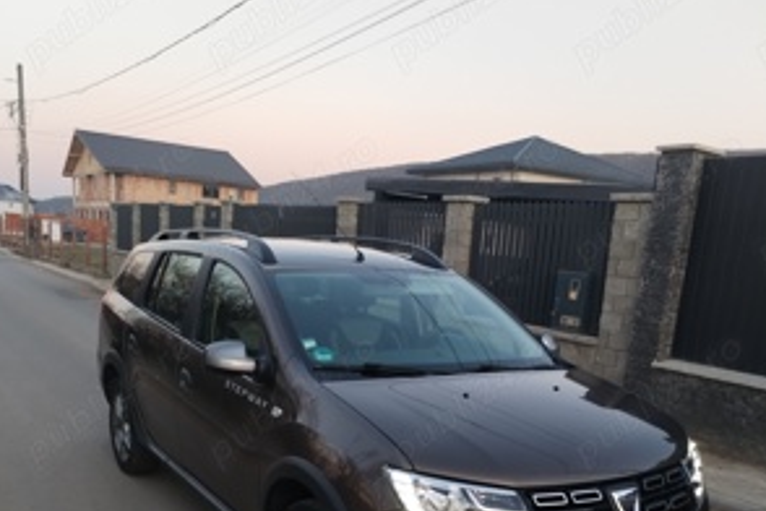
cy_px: 443
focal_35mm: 41
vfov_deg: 31.4
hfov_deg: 47.4
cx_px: 383
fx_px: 872
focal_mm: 4.75
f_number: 1.8
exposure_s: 1/60
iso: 206
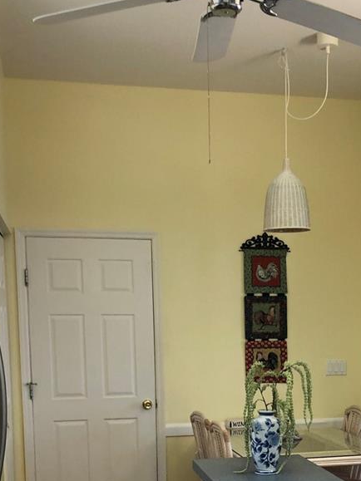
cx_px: 275
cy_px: 398
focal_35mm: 58
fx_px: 807
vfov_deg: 32.2
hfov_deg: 24.9
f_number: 1.8
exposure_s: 1/24
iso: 32
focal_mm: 3.99
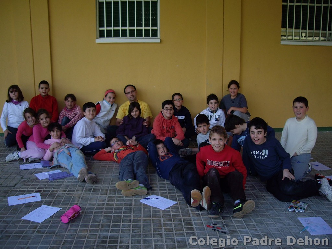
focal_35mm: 38
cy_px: 124
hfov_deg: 49.0
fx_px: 364
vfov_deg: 37.7
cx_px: 166
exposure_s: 1/250
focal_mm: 6.2
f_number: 2.7
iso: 64
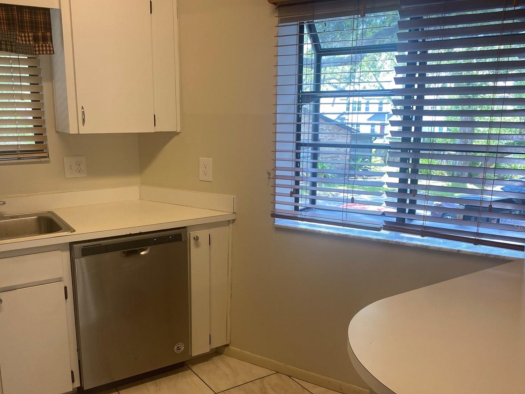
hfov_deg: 56.6
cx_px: 229
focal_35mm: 32
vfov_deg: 44.0
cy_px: 227
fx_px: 485
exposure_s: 1/120
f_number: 1.8
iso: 80
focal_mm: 4.25
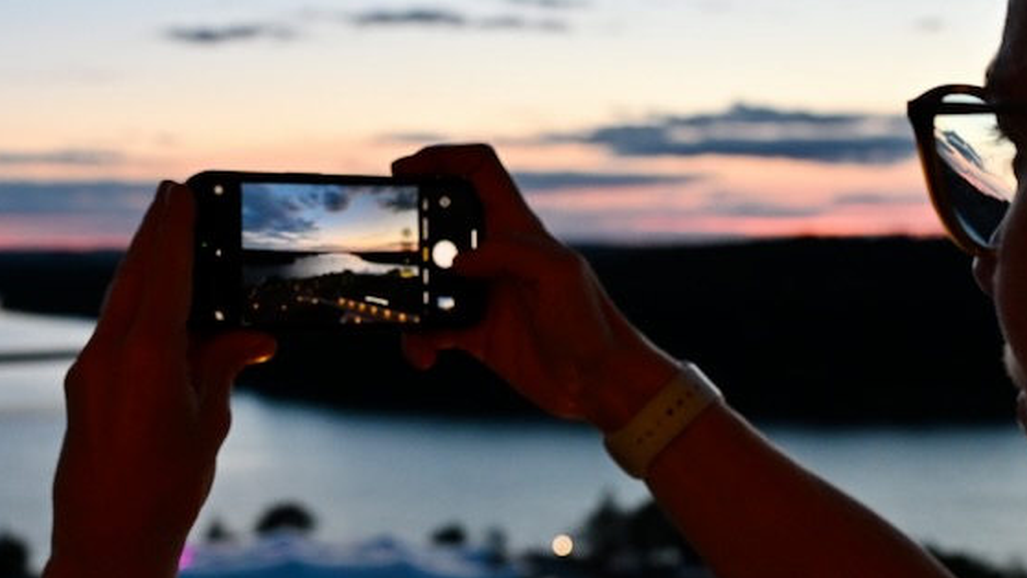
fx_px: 1771
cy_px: 289
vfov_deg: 18.5
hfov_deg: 32.3
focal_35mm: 65
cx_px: 609
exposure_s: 1/125
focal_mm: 31.5
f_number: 4.8
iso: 1600
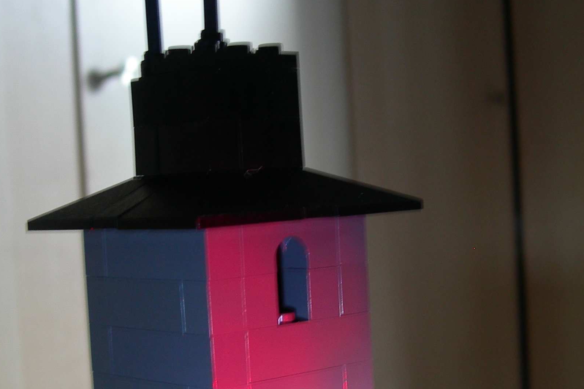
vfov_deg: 17.8
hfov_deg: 26.6
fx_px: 1233
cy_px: 308
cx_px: 265
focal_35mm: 76
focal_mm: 7.8
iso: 50
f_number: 2.8
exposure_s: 1/5.8
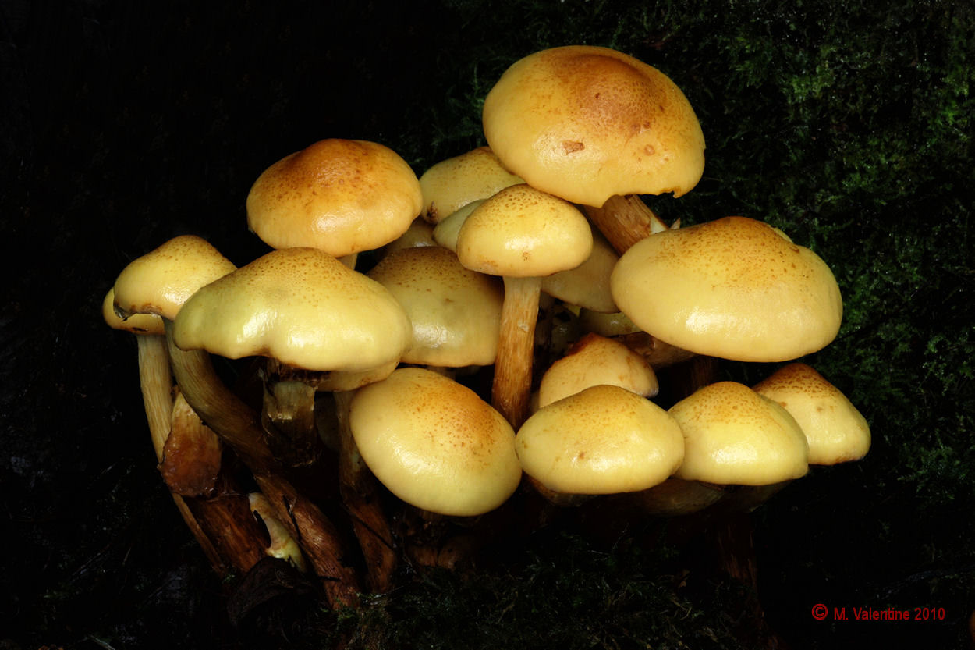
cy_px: 325
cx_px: 488
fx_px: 10154
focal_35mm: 375
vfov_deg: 3.7
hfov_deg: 5.5
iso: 200
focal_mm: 250
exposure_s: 1/1.6
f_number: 20
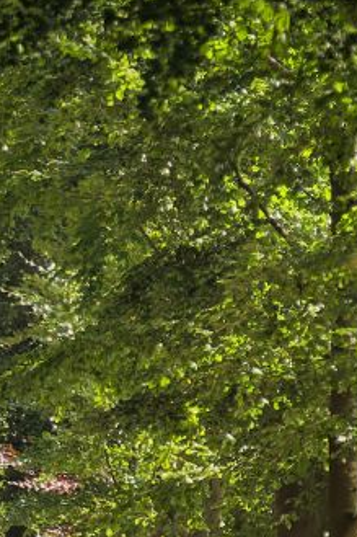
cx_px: -231
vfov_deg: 1.2
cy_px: 331
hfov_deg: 0.8
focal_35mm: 1729
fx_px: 25738
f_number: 6.3
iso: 160
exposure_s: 1/320
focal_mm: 277.9
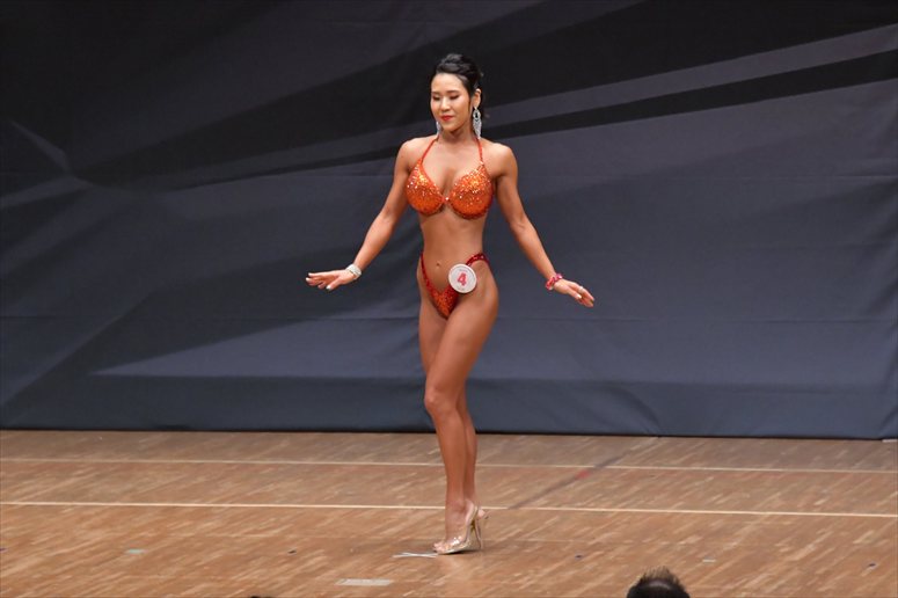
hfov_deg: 7.2
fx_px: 7106
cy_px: 299
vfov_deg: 4.8
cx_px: 449
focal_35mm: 285
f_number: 5.6
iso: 6400
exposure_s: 1/400
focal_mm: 190
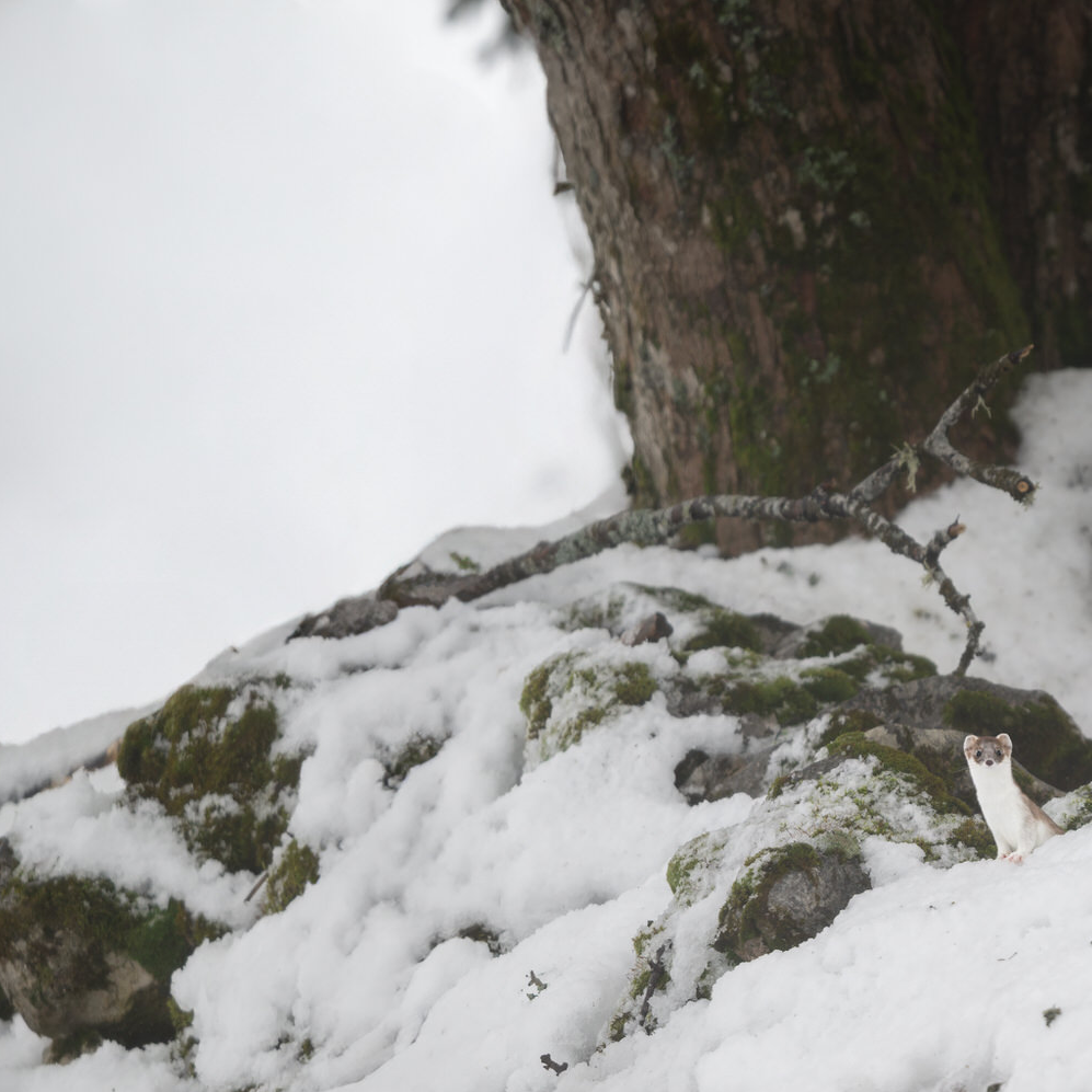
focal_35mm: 716
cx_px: 739
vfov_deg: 2.4
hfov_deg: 2.4
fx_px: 25554
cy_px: 547
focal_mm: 560
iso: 640
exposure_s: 1/640
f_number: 4
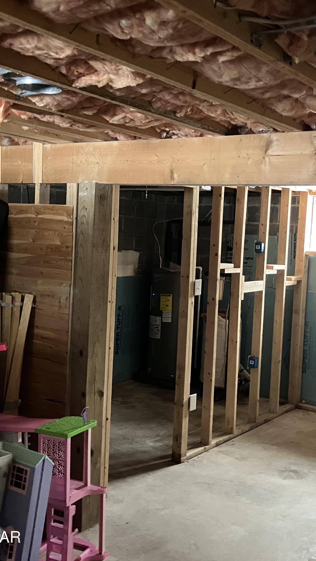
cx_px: 203
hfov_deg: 28.9
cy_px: 280
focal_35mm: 41
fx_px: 611
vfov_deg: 49.4
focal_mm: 3.99
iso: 640
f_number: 1.8
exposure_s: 1/24
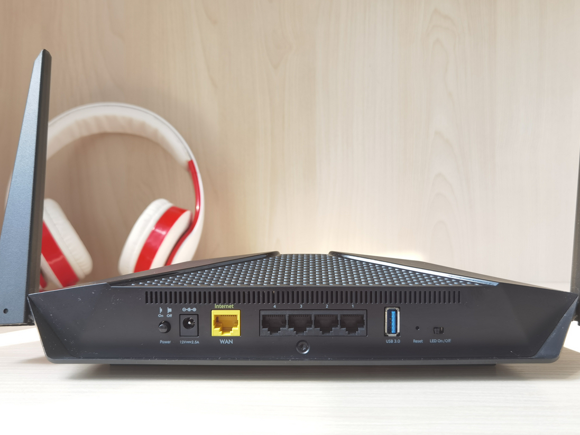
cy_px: 229
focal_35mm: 35
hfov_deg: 52.6
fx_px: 586
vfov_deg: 40.7
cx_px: 306
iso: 50
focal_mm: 6.71
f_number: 1.9
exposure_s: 1/158
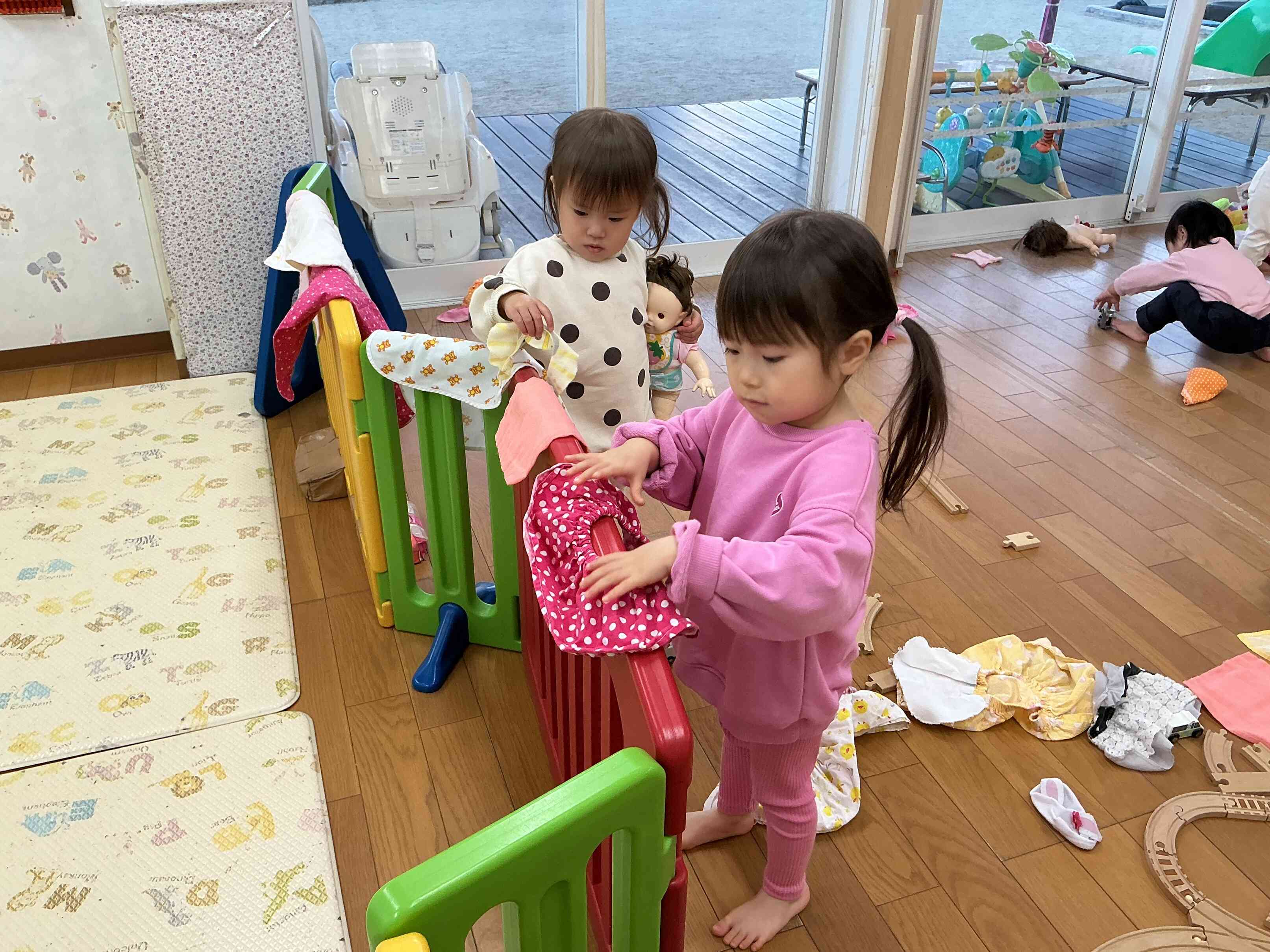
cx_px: 635
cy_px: 476
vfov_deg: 48.2
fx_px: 1064
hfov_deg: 61.7
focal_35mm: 29
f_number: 1.8
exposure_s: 1/60
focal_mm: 3
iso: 64
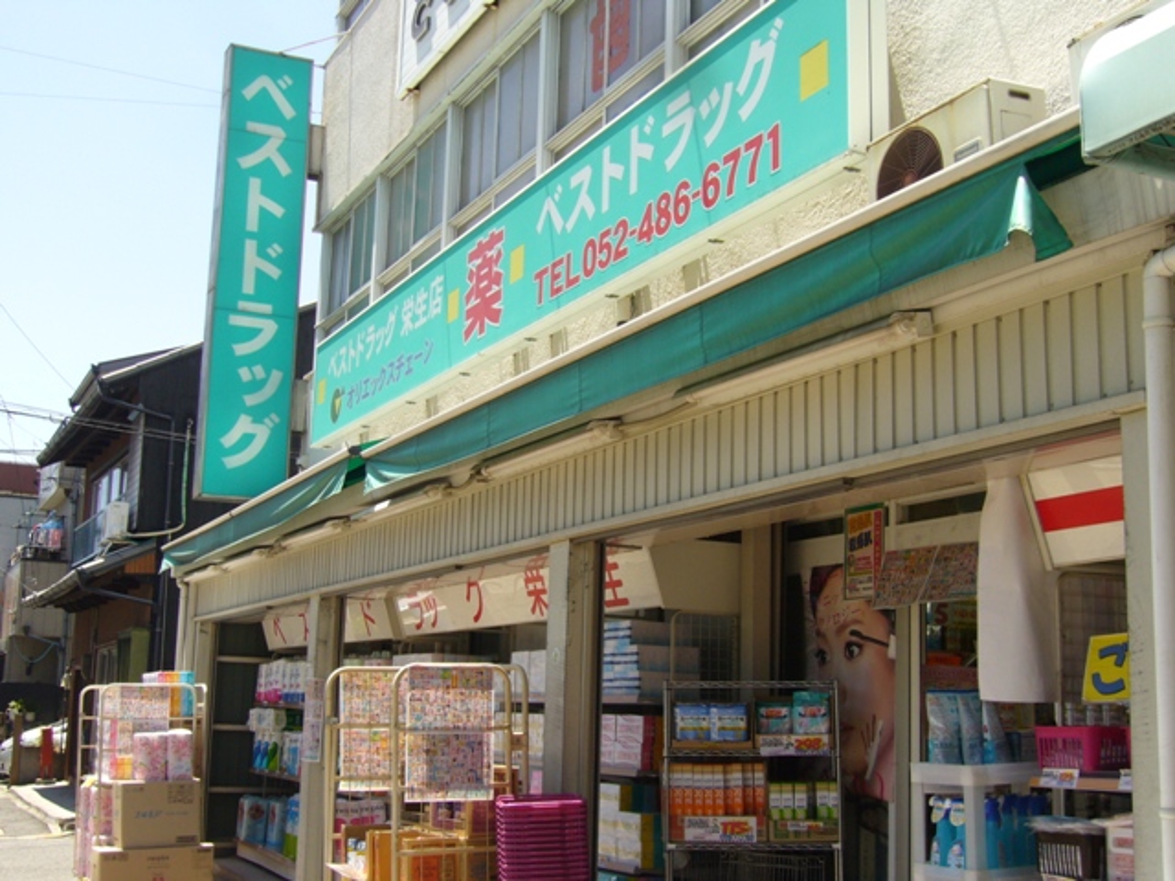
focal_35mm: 45
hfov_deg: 42.1
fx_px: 1527
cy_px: 440
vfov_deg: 32.2
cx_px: 588
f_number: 6.3
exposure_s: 1/160
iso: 80
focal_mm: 7.5
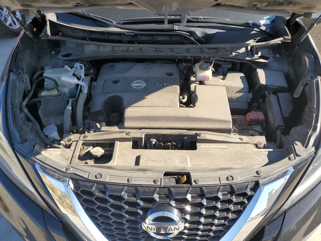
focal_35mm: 26
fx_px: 241
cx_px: 160
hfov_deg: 67.3
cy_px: 120
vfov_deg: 53.1
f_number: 1.5
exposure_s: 1/769
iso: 50
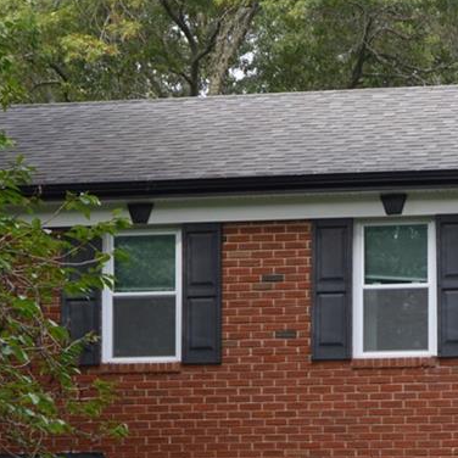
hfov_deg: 13.7
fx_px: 1871
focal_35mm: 125
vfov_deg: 13.5
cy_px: 571
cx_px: 480
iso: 100
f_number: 6.3
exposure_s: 1/160
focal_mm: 18
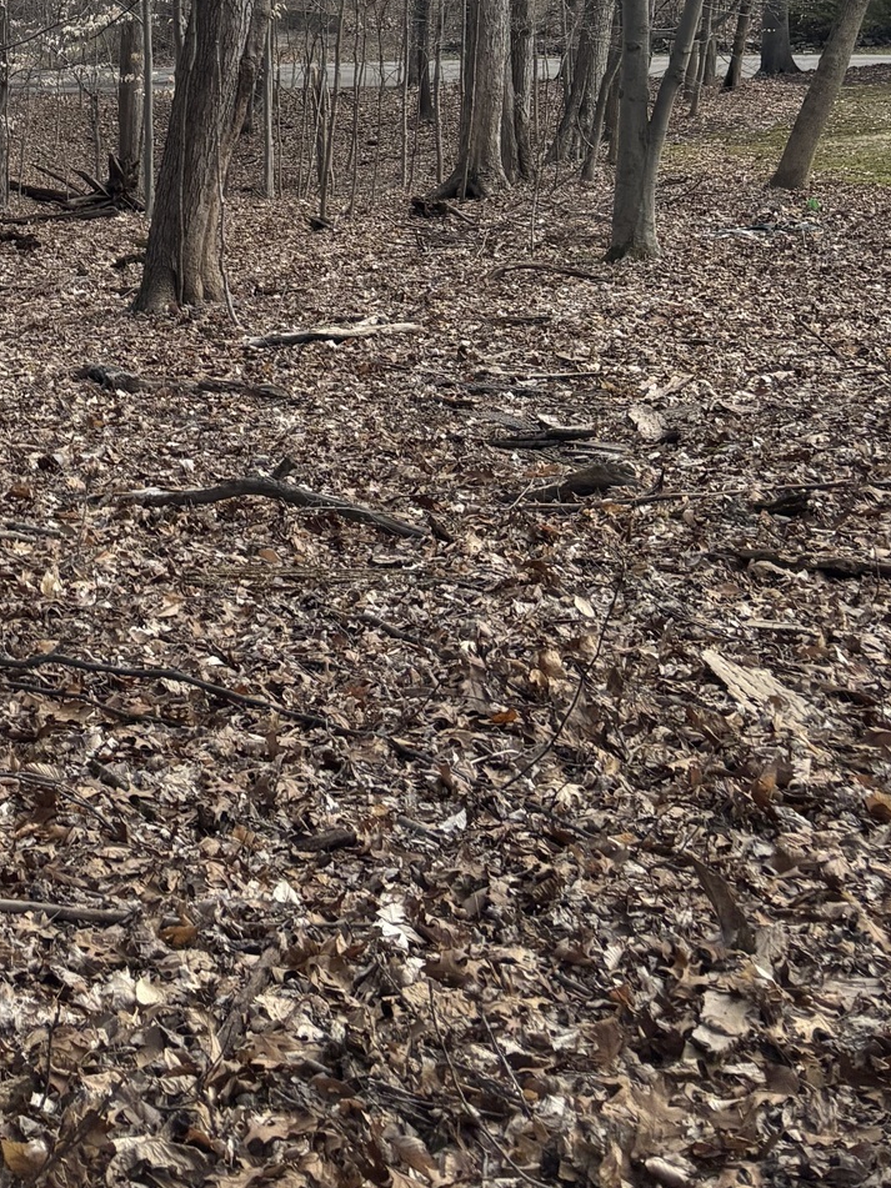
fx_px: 2163
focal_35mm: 63
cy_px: -172
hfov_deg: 22.1
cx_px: -66
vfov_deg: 27.6
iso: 50
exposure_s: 1/1311
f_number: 1.6
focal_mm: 5.96
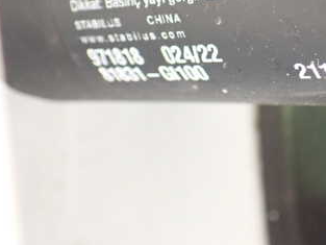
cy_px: 32
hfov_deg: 27.5
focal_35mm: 69
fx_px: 650
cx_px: 266
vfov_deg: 20.9
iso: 1000
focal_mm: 6.37
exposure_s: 1/40
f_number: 2.5
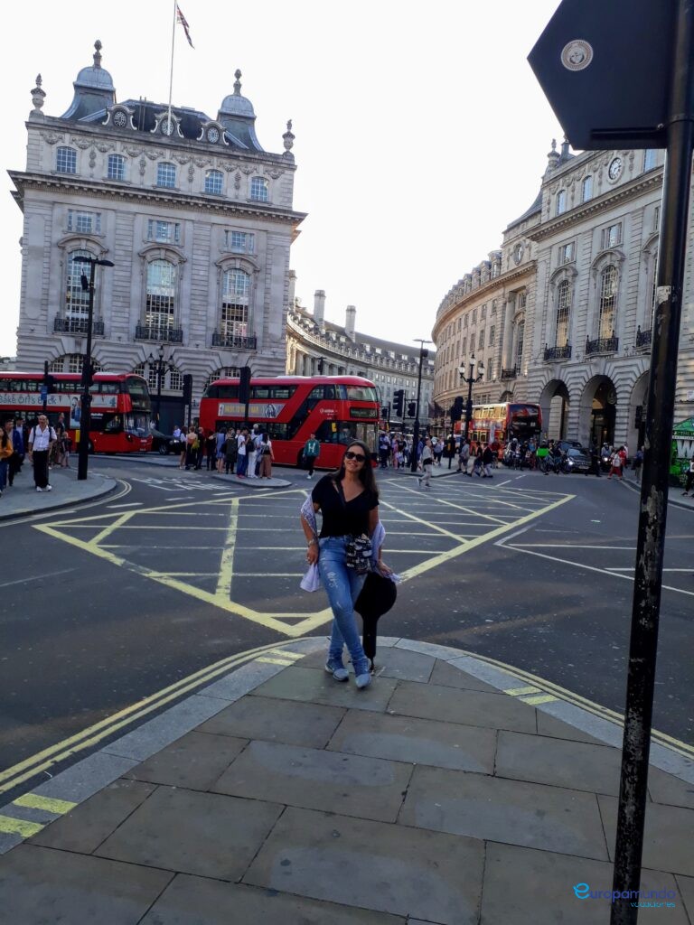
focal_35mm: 27
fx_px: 722
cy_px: 462
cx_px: 347
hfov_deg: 51.4
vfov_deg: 65.3
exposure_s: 1/257
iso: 40
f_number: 1.9
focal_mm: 3.6
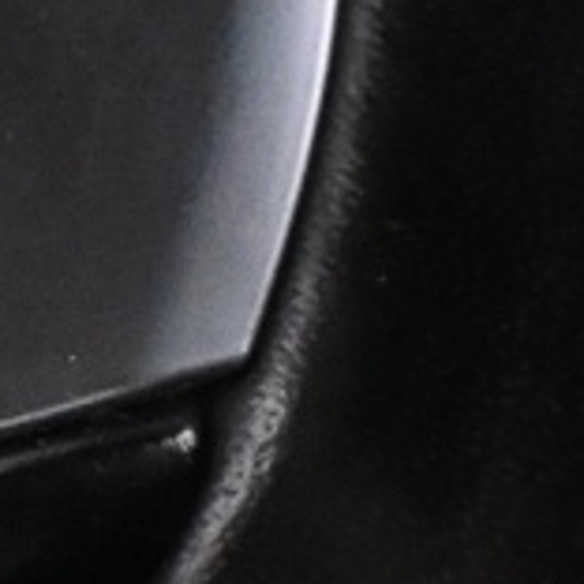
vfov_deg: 6.7
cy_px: -213
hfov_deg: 6.4
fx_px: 4928
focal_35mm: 258
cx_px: -913
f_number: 3.8
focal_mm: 19.5
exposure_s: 1/60
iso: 5600
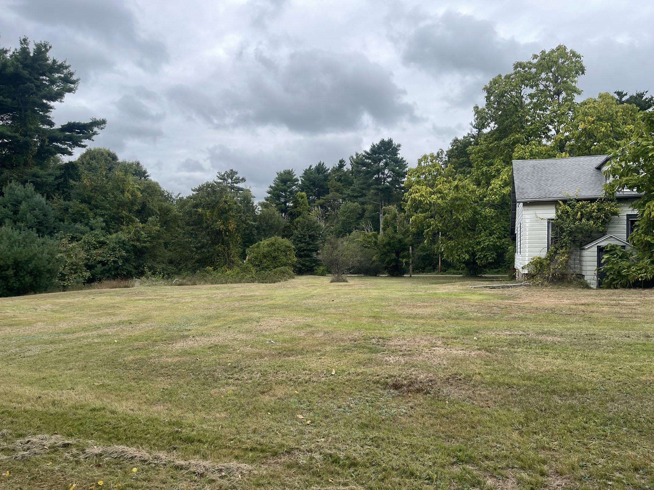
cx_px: 327
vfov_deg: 53.1
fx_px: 491
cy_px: 245
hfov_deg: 67.3
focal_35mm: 26
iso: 50
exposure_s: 1/3559
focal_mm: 5.1
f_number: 1.6
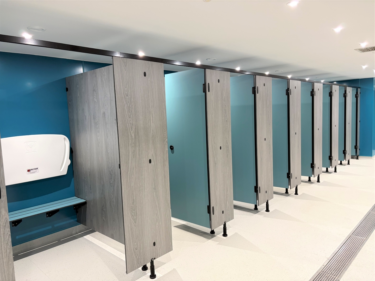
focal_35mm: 26
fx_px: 282
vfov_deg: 53.1
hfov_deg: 67.3
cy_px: 140
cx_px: 188
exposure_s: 1/50
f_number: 1.6
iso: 200
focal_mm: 5.96
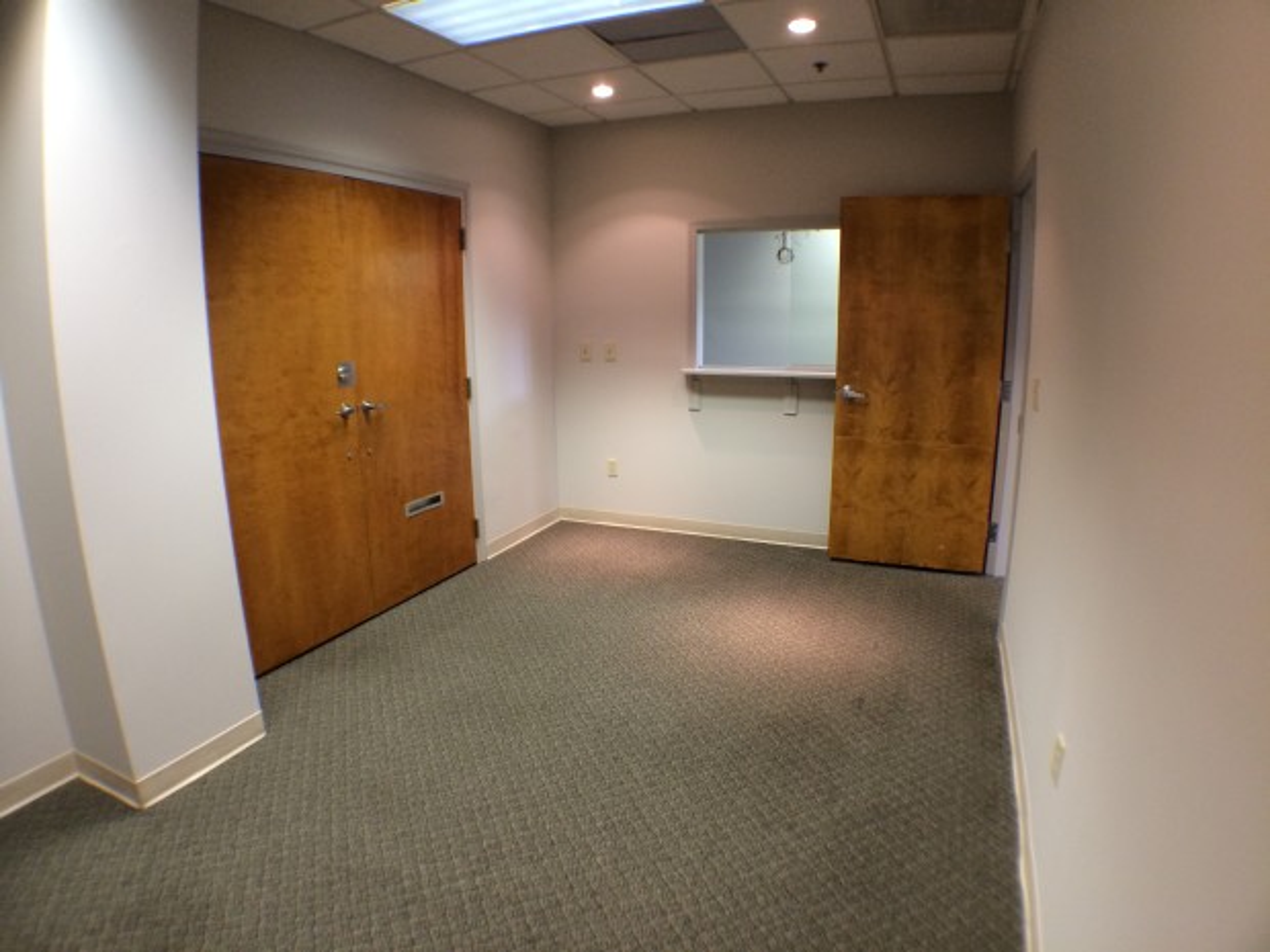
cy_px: 476
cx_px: 635
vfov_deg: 46.8
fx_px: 1101
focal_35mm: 30
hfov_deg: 60.0
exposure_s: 1/30
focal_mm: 4.12
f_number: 2.2
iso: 125
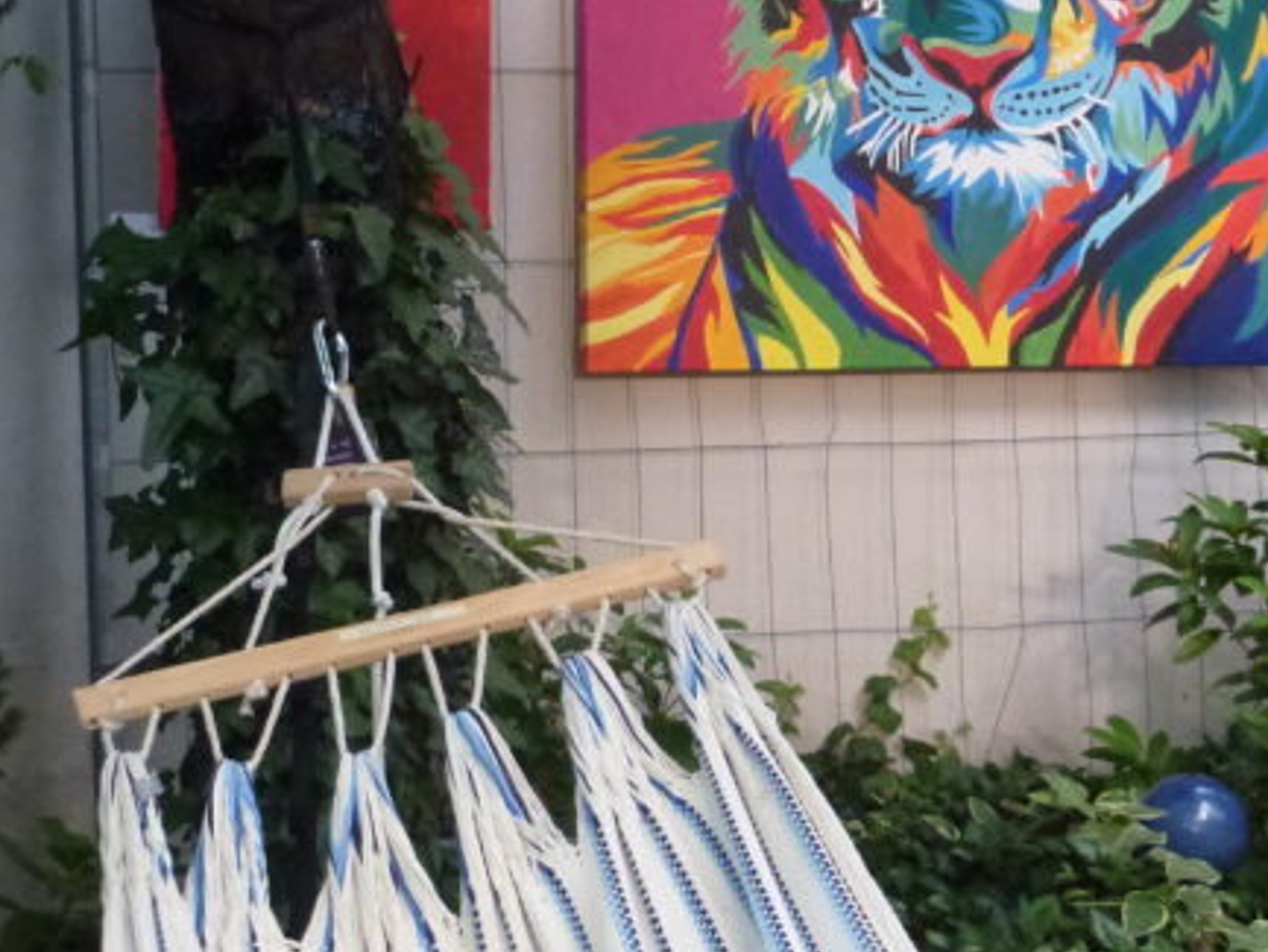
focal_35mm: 78
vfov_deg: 18.9
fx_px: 2858
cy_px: 516
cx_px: 457
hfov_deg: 24.9
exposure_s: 1/60
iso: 400
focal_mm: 5.9
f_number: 3.6
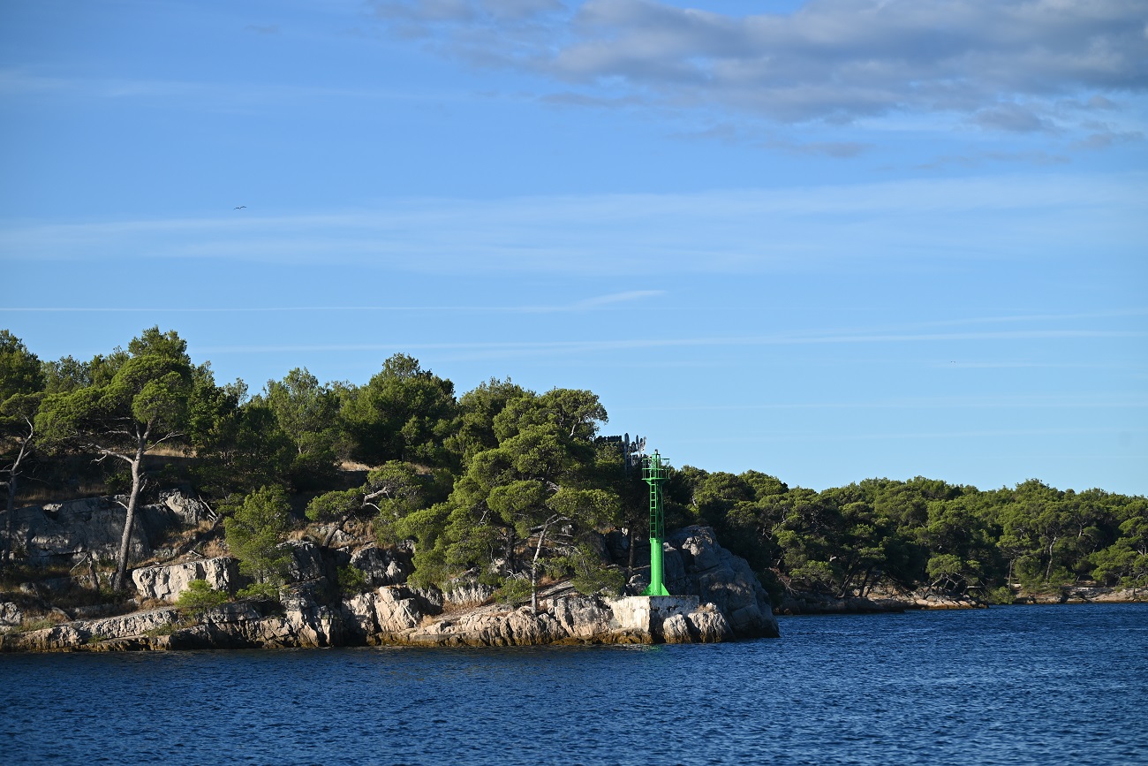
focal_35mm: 116
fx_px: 3699
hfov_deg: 17.6
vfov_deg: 11.8
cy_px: 383
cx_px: 574
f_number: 6.3
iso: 100
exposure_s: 1/640
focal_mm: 116
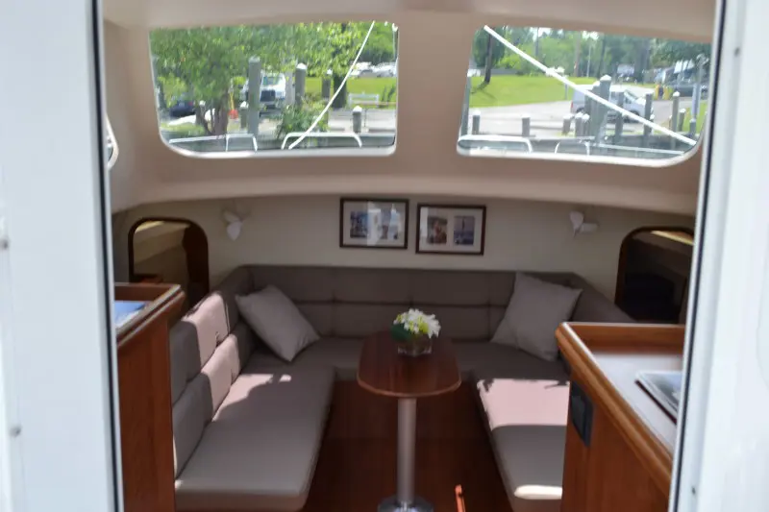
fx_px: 705
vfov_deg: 40.0
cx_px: 384
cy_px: 256
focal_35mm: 33
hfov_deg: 57.2
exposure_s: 1/160
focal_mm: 22
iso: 100
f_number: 7.1
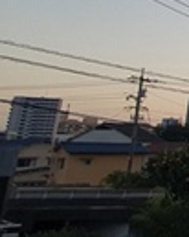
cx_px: 495
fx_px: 385
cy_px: 83
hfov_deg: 13.6
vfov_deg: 33.9
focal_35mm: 55
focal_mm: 1.8
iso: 50
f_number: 2.2
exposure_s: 1/120
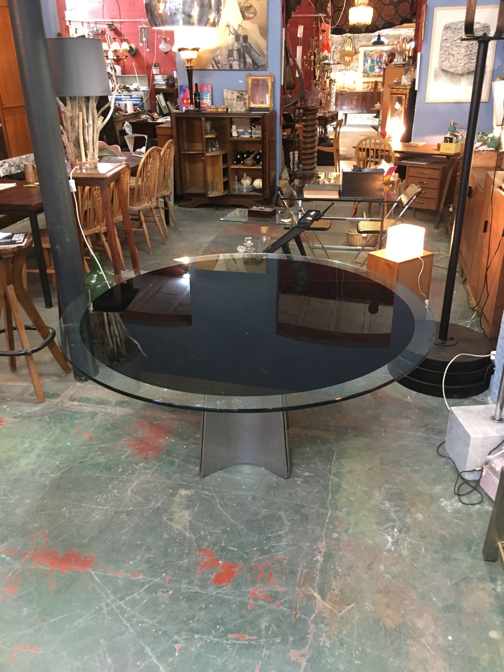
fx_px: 563
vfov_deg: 61.7
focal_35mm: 29
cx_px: 252
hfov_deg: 48.2
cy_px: 336
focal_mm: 4.15
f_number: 2.2
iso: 400
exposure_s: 1/17
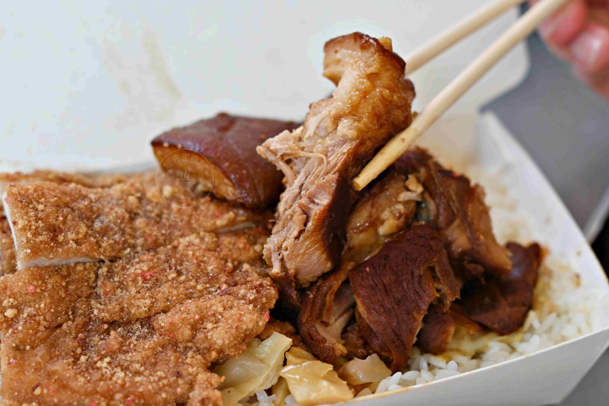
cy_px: 203
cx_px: 304
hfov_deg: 27.0
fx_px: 1269
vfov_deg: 18.2
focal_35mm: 75
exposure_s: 1/200
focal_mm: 50
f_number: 3.2
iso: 180
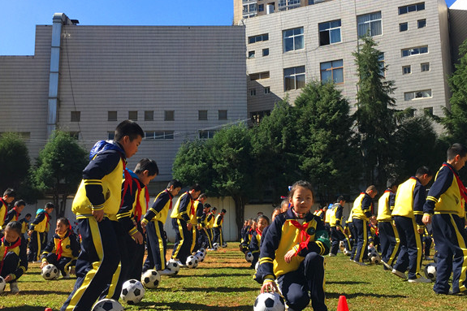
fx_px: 545
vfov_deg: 31.8
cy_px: 131
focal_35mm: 42
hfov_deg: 46.4
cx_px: 243
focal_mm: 4.15
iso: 32
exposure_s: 1/1130
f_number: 2.2
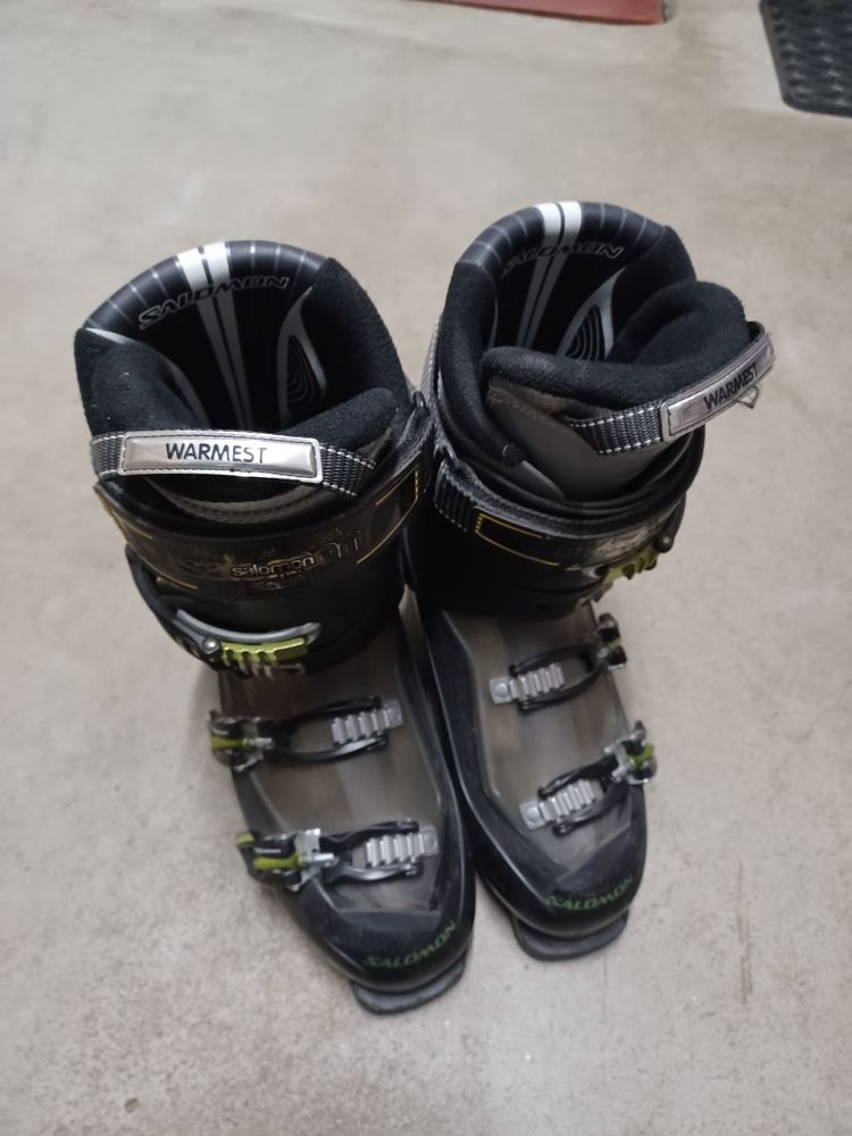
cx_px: 426
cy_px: 568
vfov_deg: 69.4
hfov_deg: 54.9
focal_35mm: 25
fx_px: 820
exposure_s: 1/20
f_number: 1.8
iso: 1600
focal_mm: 4.6
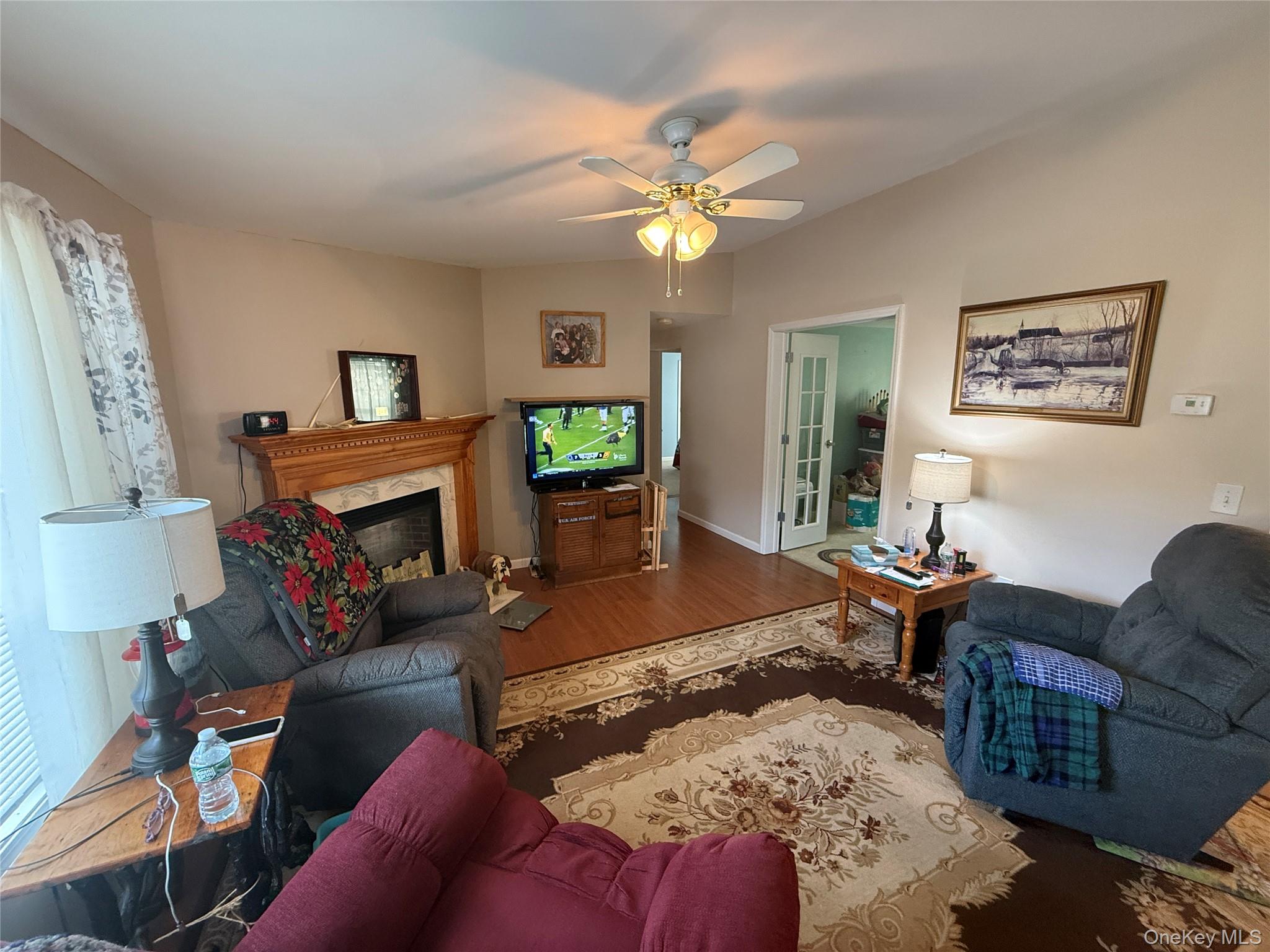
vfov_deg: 85.7
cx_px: 635
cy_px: 476
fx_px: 514
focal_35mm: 14
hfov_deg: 102.1
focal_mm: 2.22
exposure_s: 1/60
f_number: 2.2
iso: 400
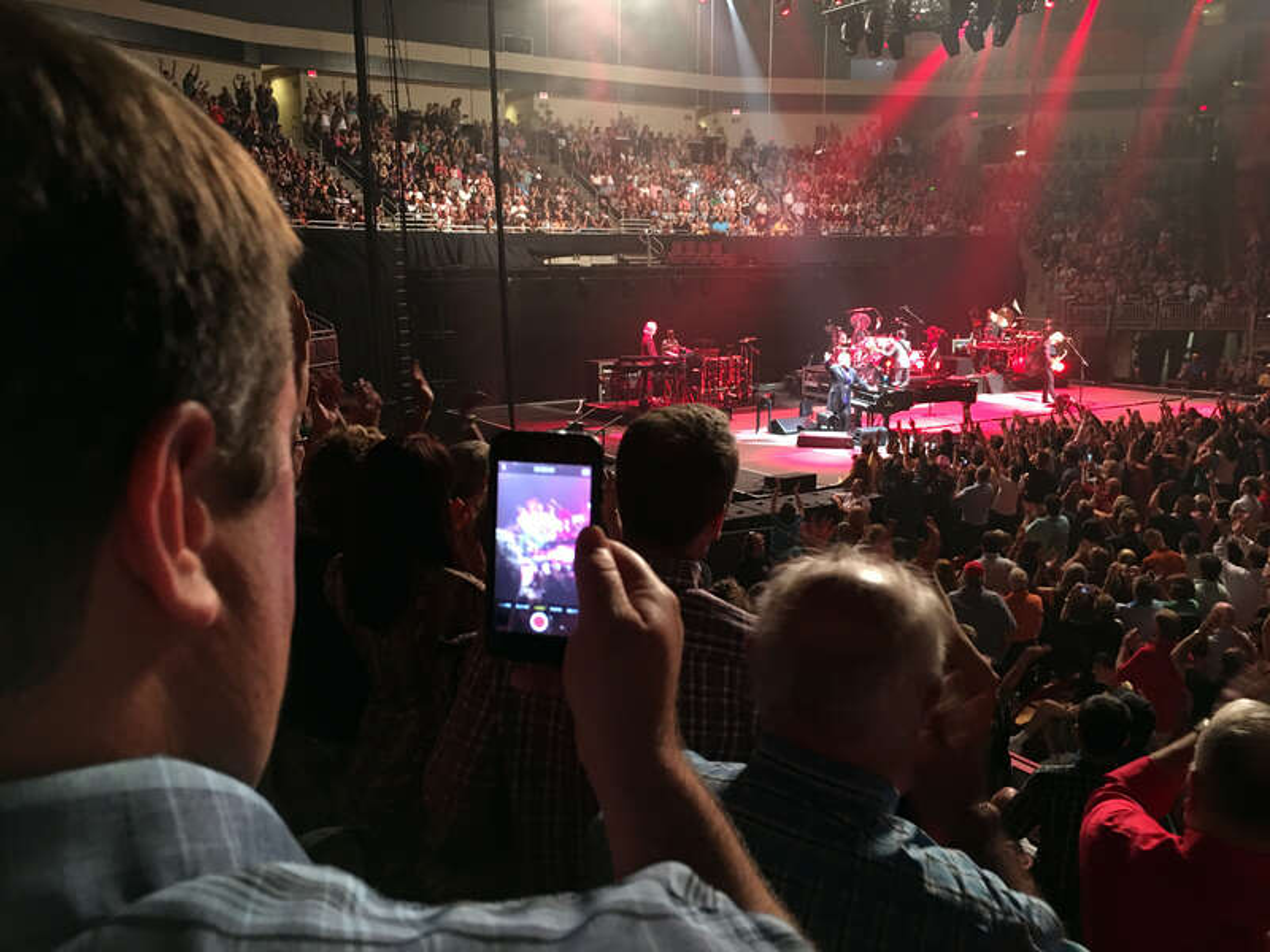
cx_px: 635
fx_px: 1064
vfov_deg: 48.2
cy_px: 476
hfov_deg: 61.7
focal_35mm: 29
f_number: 2.2
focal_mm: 4.15
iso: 80
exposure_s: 1/10
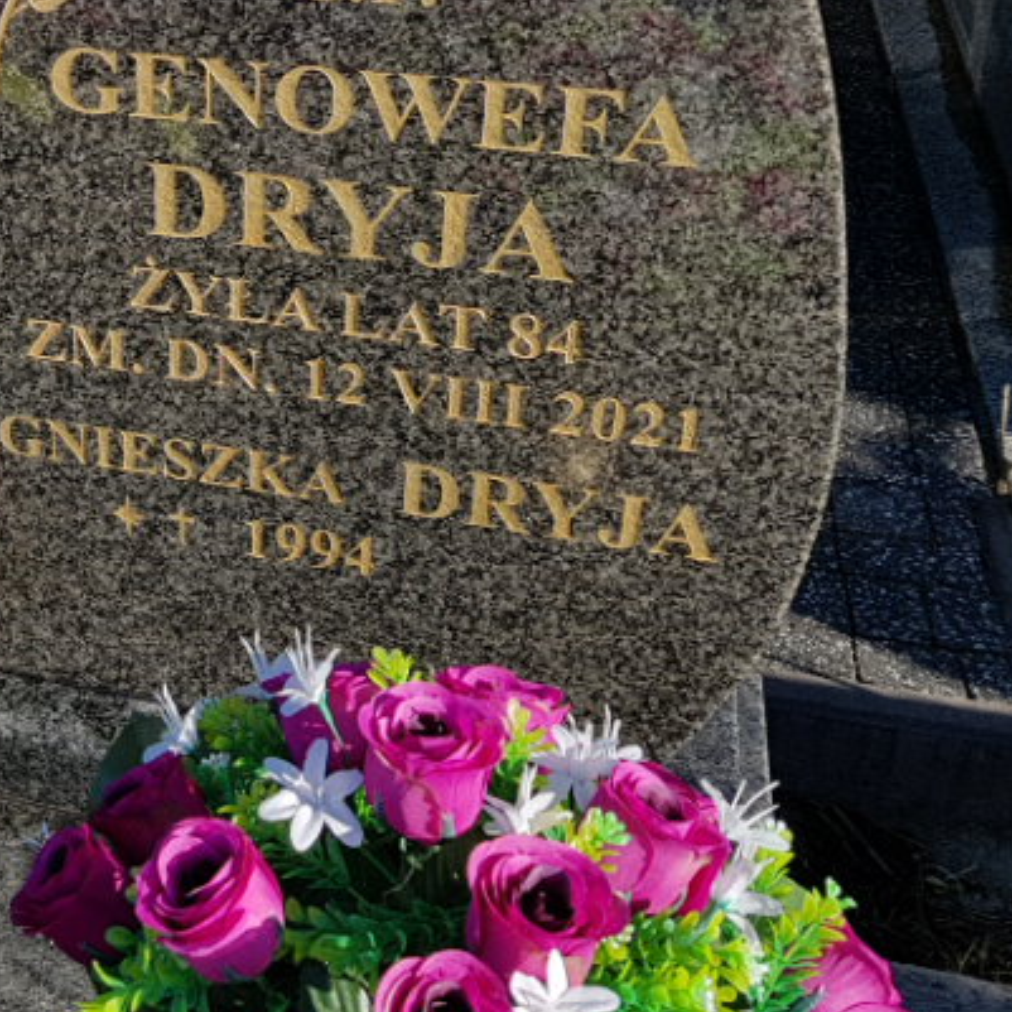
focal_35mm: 55
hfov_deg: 28.8
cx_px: -38
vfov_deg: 30.2
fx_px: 1819
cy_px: 174
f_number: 1.7
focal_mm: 4.2
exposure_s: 1/1860
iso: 40
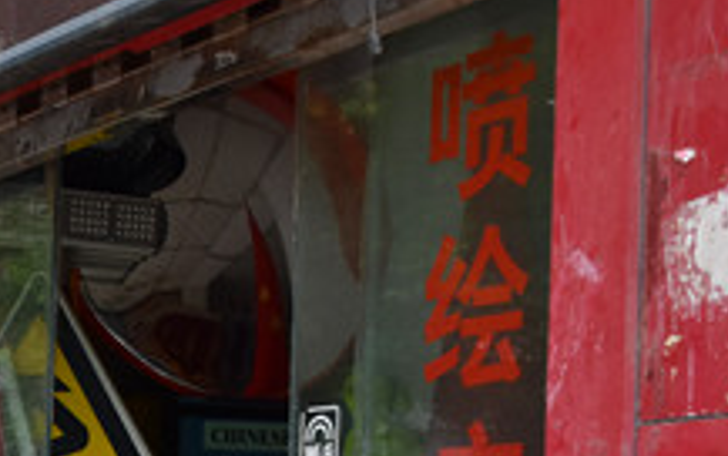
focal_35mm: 117
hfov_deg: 17.0
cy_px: 634
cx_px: -144
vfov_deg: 10.9
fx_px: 2323
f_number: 8
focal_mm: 26
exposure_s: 1/400
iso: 800
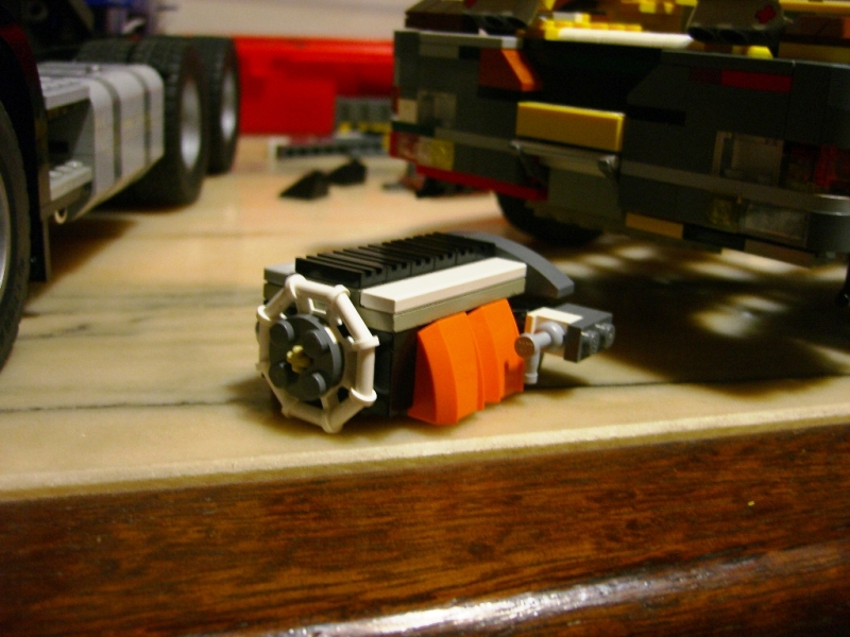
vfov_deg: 37.7
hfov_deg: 49.0
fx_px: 933
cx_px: 425
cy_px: 318
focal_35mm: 38
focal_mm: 7.9
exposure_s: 1/8
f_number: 2.8
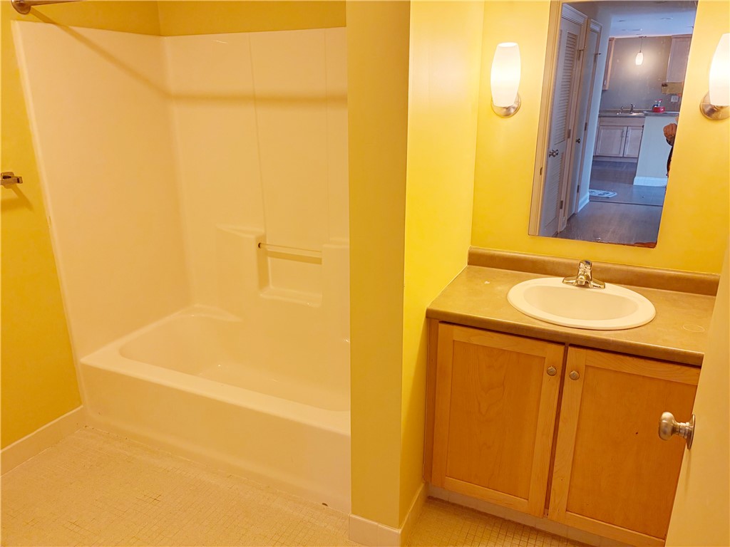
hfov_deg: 67.3
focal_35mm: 26
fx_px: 548
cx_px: 365
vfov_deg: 53.1
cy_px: 274
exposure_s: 1/60
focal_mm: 5.96
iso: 200
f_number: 1.6
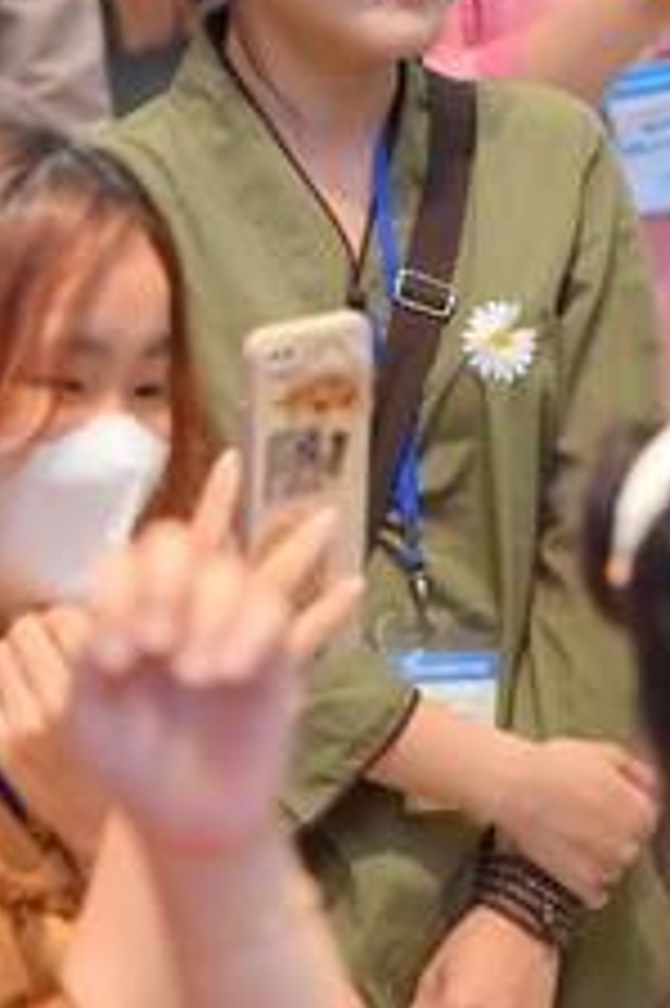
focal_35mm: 348
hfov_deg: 3.9
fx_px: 9729
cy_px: 99
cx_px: 425
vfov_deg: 5.9
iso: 1250
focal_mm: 120
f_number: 4
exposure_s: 1/125
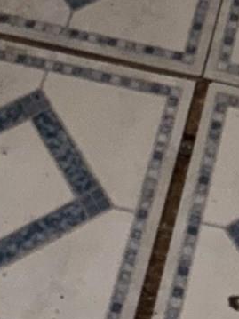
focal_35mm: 167
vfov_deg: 9.1
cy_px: -685
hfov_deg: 8.9
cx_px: 172
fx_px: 1538
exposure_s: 1/4
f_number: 1.6
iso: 100
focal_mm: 5.96
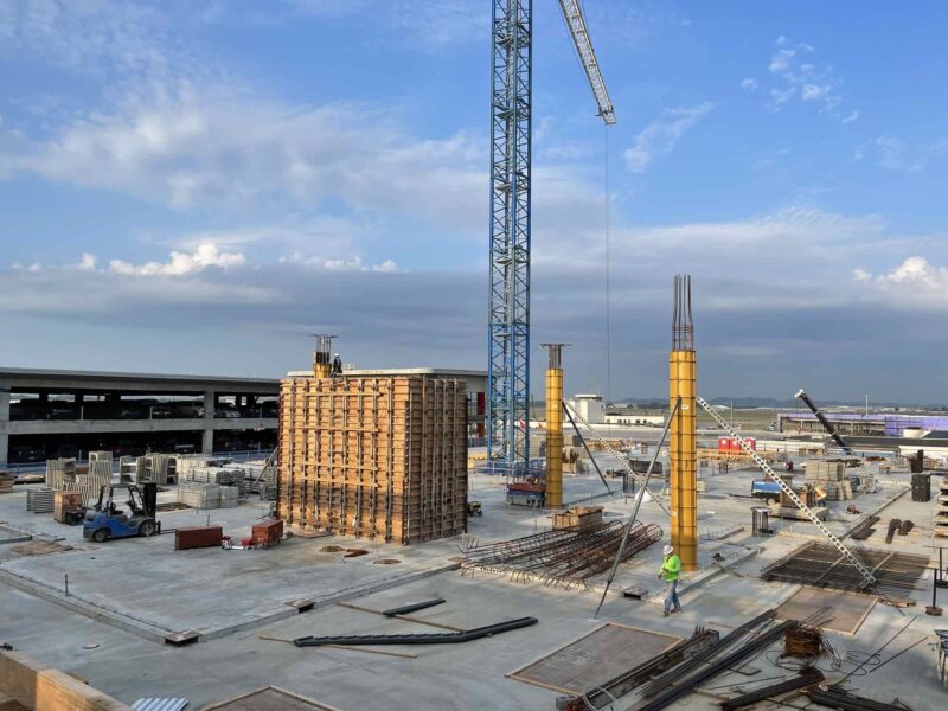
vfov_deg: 53.1
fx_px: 712
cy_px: 356
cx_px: 474
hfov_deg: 67.3
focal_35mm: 26
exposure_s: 1/2203
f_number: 1.6
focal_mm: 5.1
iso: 32
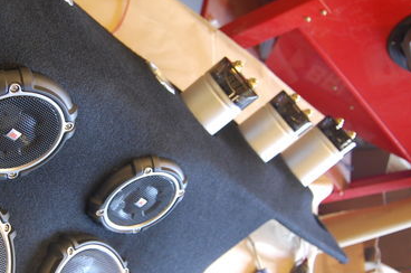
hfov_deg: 40.8
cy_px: 161
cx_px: 104
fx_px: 536
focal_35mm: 47
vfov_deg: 28.5
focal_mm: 18
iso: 800
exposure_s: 1/25
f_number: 3.5
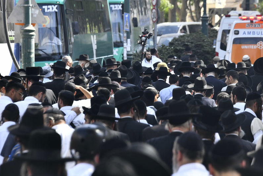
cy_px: 67
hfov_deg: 6.1
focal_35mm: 336
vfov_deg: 4.1
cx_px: 163
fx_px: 2454
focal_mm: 190
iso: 400
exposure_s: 1/1000
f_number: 6.3
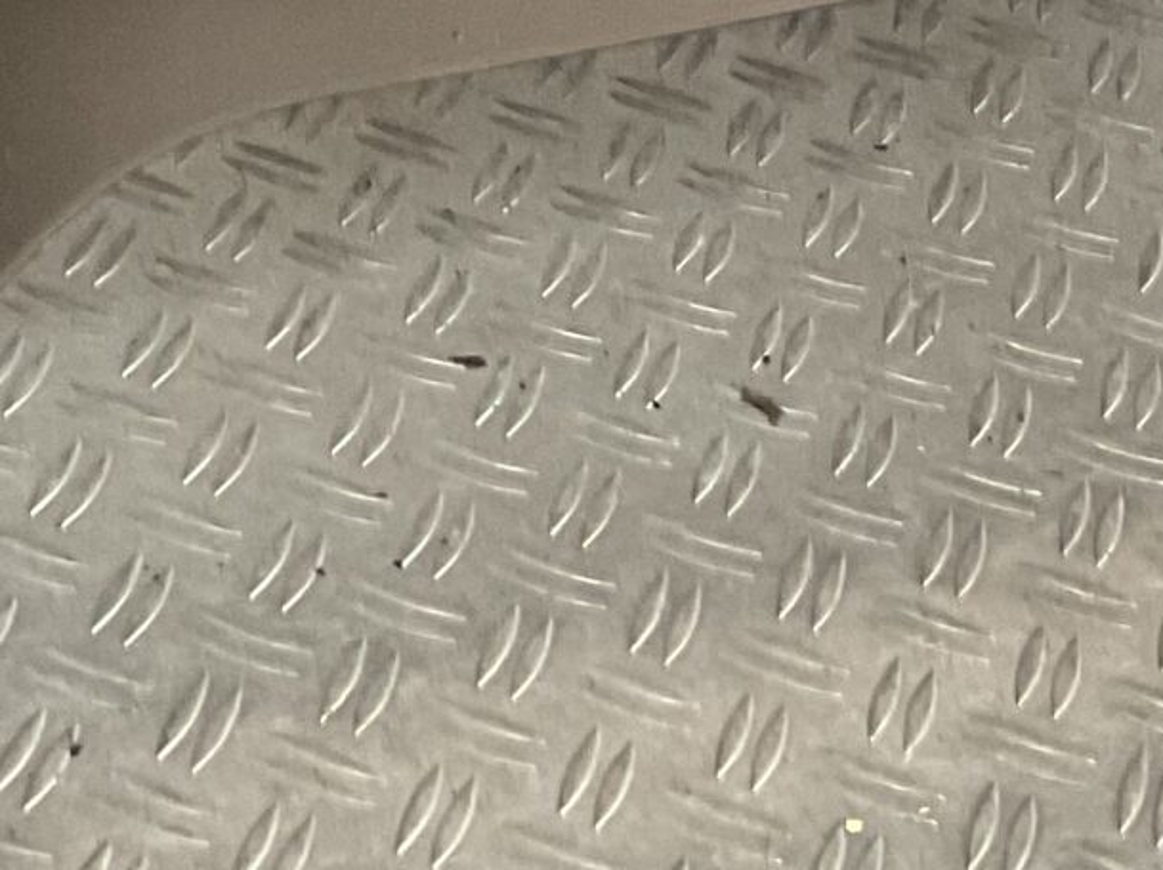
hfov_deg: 16.0
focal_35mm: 122
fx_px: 4096
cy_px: -702
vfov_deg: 11.3
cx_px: 122
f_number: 1.8
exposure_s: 1/50
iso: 200
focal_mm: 3
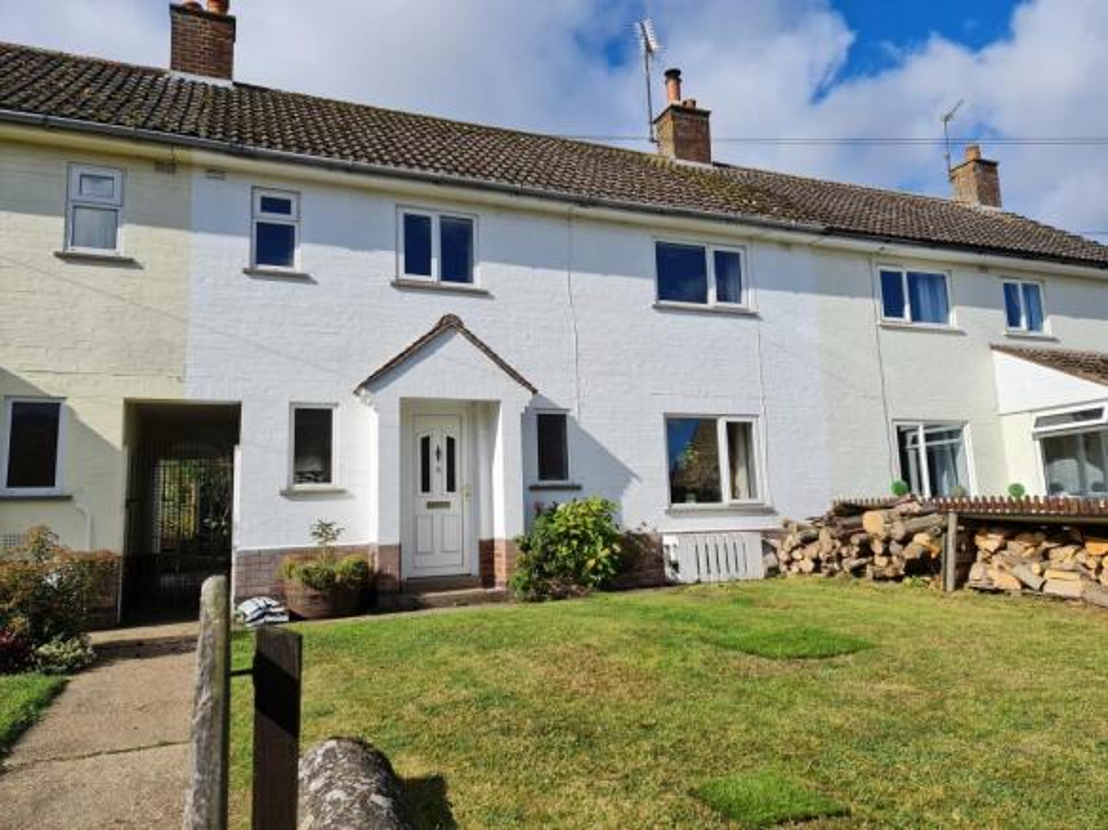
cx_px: 554
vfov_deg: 54.9
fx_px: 800
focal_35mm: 25
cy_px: 415
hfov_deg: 69.4
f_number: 1.8
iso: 50
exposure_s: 1/1188
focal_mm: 7
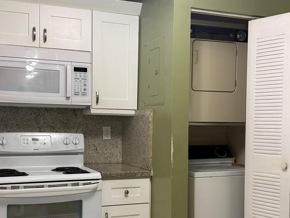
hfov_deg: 38.2
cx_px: 151
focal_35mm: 50
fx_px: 419
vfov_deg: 29.0
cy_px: 135
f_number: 1.78
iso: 125
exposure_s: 1/60
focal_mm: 6.76
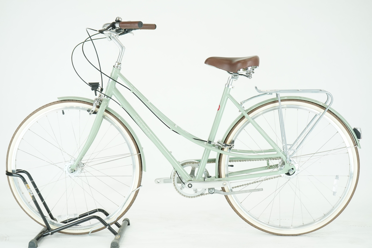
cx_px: 186
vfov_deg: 23.8
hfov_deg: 35.1
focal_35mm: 57
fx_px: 589
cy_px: 124
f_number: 5
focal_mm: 57
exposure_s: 1/200
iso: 1600
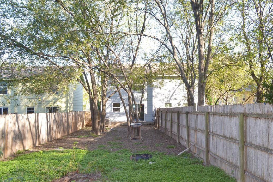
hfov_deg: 65.5
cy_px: 91
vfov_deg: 46.4
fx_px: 212
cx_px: 139
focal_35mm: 28
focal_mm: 18
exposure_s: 1/200
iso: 800
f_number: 8
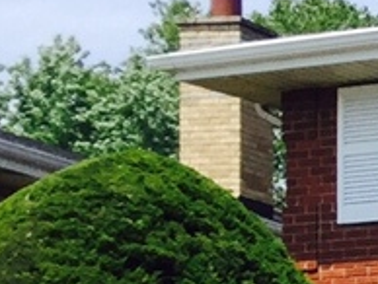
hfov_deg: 7.6
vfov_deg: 6.7
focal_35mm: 215
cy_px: 599
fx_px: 2351
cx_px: 1270
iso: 32
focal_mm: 4.15
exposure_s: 1/1582
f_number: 2.2
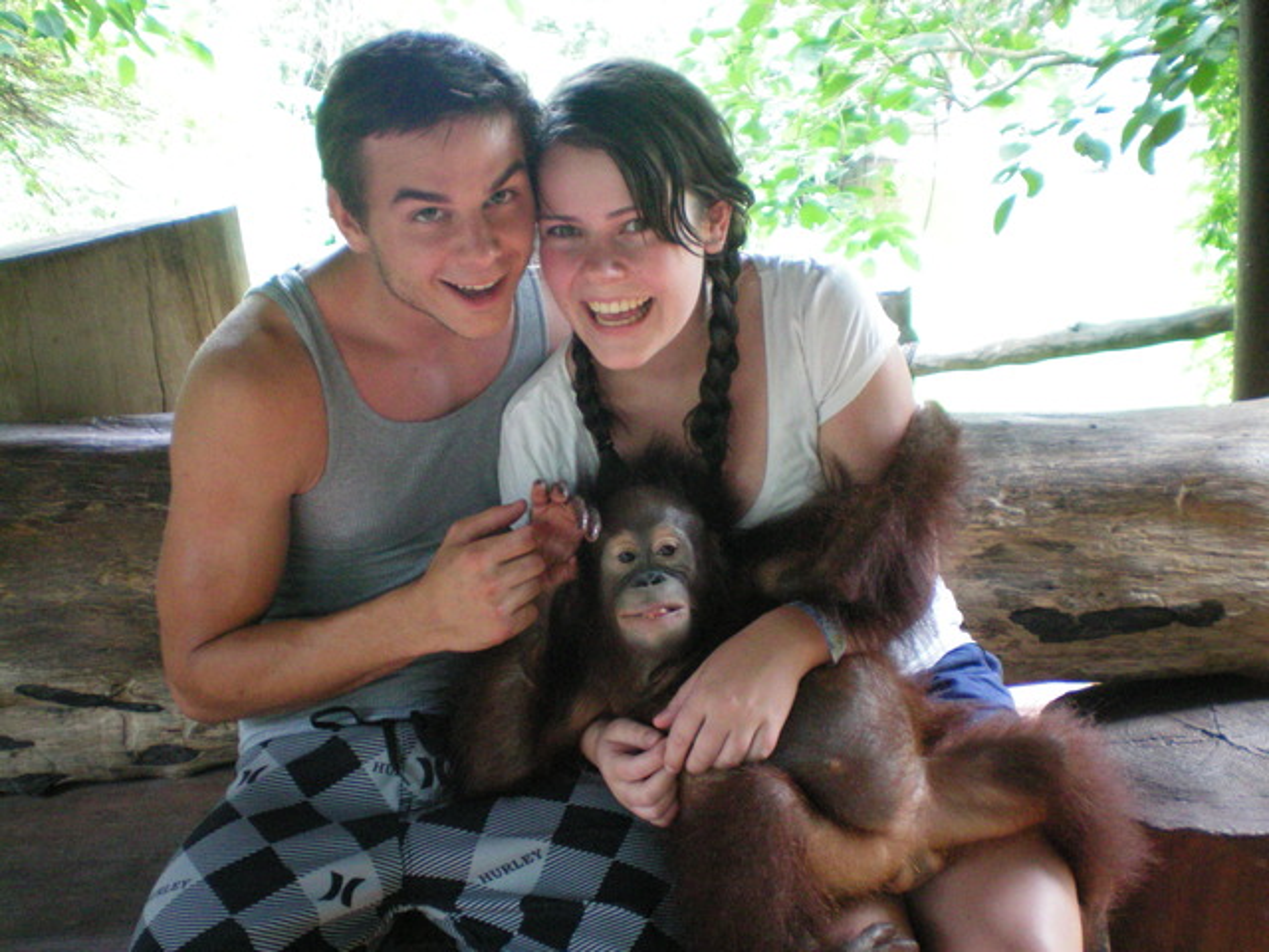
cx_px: 634
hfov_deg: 49.0
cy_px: 476
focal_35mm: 38
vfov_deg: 37.7
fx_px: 1393
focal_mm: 6.3
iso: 320
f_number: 3.1
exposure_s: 1/60
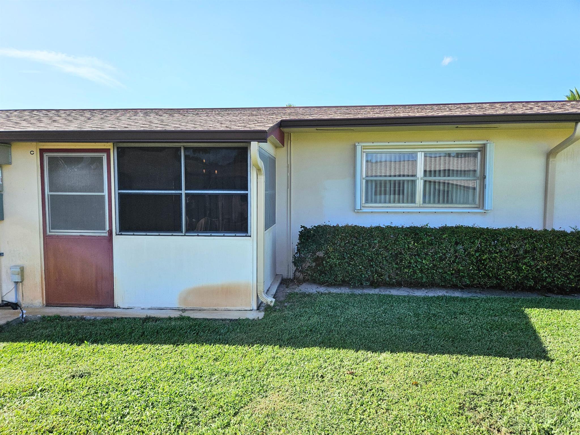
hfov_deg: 73.9
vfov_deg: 58.9
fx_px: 385
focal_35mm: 23
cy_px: 218
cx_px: 290
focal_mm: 5.4
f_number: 1.8
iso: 40
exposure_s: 1/2000
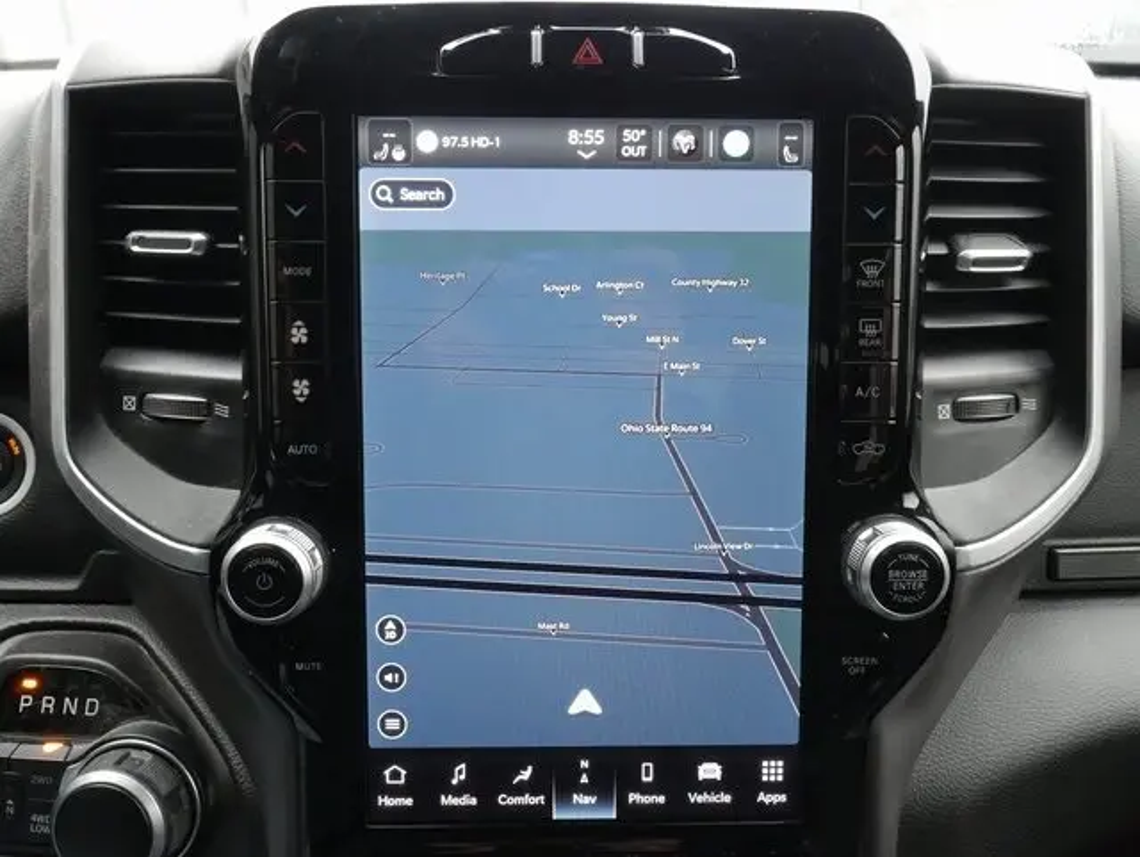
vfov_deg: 44.2
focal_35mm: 32
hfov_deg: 56.8
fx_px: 1055
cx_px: 570
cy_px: 428
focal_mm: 16
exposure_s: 1/13
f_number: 10
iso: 3200
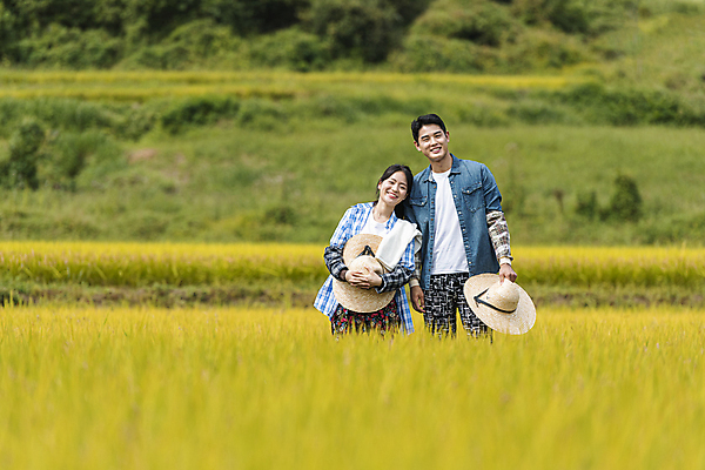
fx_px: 3916
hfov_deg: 10.3
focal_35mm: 200
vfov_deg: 6.9
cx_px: 352
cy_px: 235
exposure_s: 1/1600
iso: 200
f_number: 4
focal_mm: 200
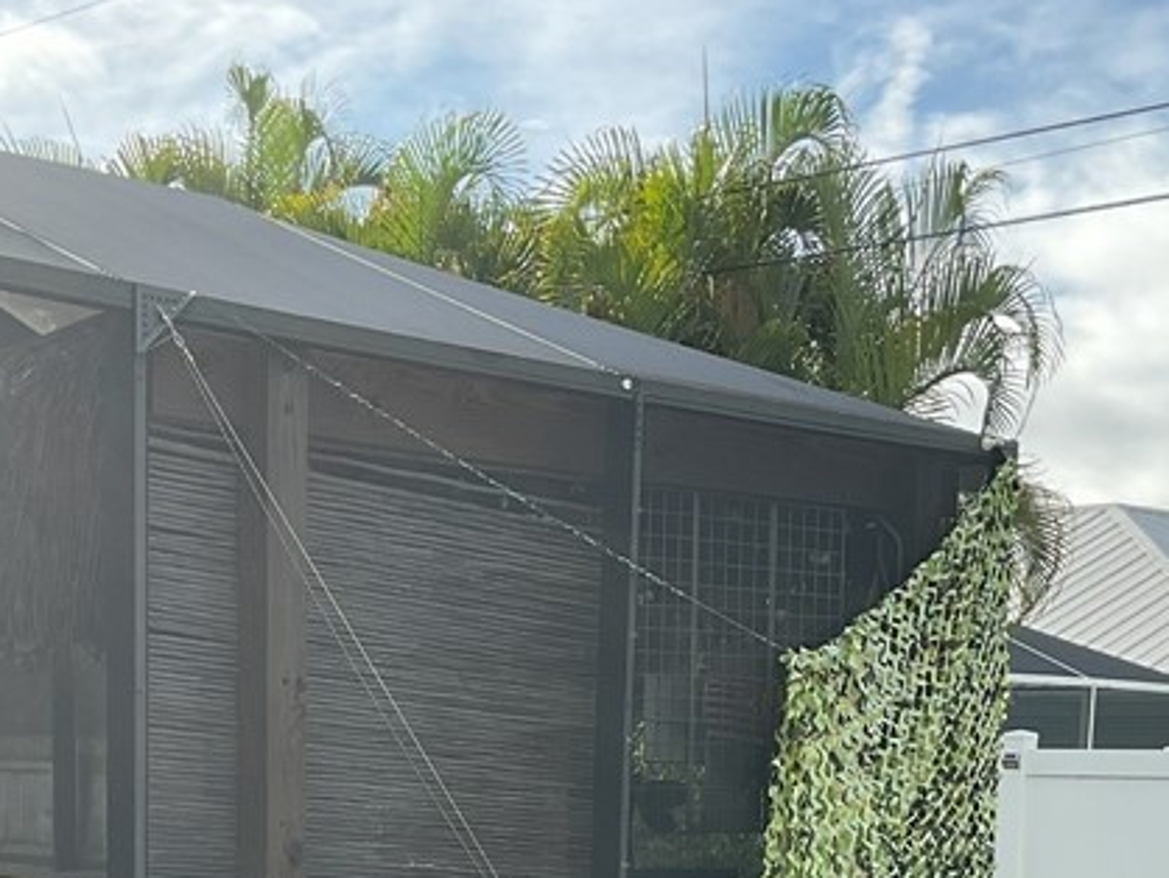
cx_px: 526
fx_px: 2399
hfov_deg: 27.4
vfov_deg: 19.5
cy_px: 1051
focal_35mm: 71
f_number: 1.8
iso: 16
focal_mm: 3
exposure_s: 1/962
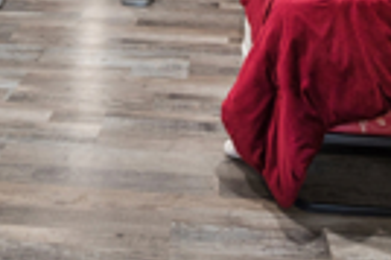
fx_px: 510
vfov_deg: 24.1
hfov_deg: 41.8
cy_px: -99
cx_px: 156
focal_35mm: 47
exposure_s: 1/6
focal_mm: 14
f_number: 9
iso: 400
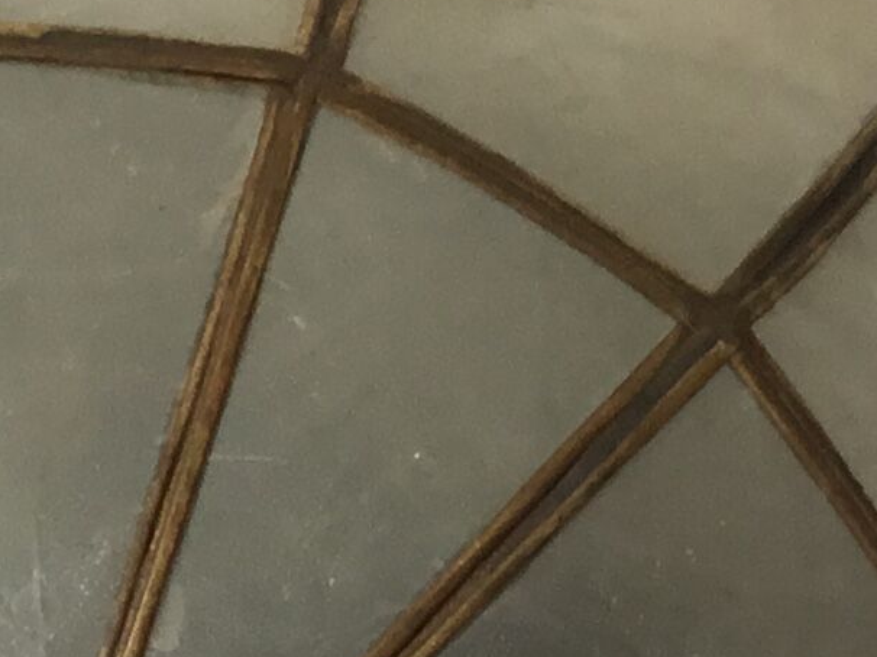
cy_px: 1148
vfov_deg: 8.6
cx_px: -3
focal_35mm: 167
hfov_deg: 11.7
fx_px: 4229
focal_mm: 3.3
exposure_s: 1/50
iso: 32
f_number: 2.4
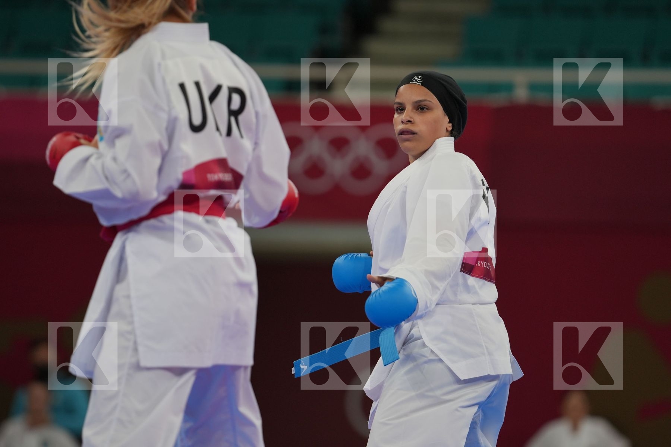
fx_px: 5591
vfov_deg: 4.6
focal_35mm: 300
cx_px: 336
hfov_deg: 6.9
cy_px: 224
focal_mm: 200
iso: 400
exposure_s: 1/1000
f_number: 2.8
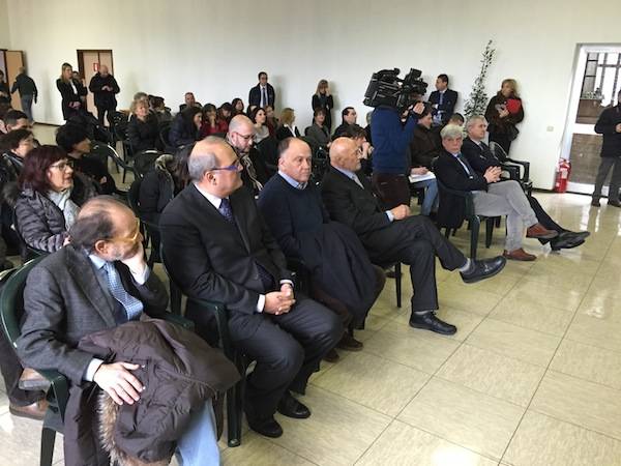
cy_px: 233
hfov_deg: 61.7
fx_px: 520
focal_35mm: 29
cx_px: 310
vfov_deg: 48.2
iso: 200
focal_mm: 4.15
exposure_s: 1/33
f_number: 2.2
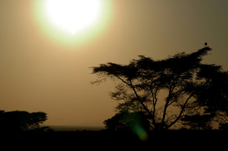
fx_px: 1025
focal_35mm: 162
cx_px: 105
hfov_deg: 12.7
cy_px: 64
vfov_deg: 8.5
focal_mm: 70
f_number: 8
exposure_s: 1/1600
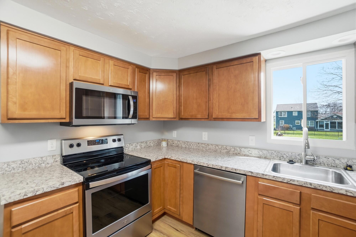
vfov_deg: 77.2
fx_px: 148
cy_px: 118
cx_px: 178
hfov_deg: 100.4
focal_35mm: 15
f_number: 4
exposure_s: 1/160
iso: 100
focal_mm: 10
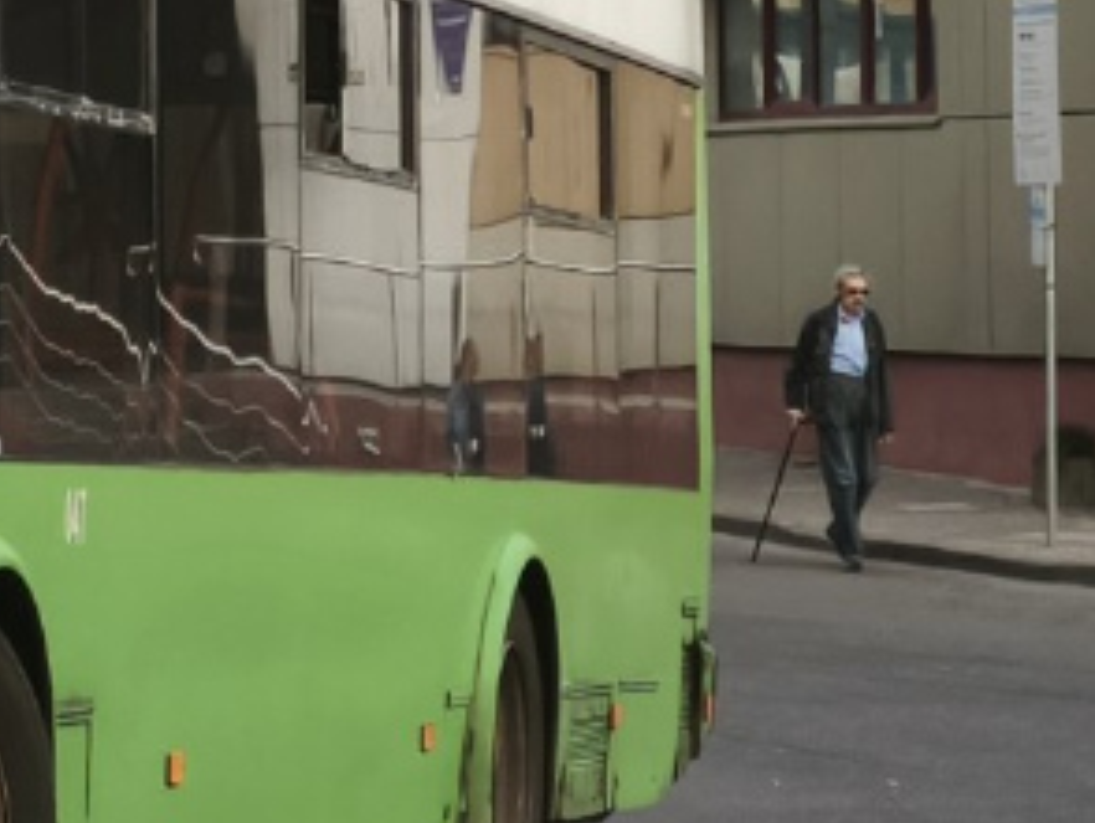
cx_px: -495
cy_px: 84
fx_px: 6997
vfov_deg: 6.7
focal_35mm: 221
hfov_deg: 8.8
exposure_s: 1/553
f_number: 1.9
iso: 200
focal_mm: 7.1
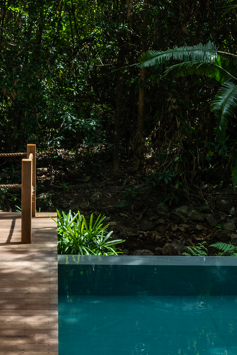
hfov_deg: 17.5
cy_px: 149
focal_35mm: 78
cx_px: 97
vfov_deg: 26.0
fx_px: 770
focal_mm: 24
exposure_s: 1/15
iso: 100
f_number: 14
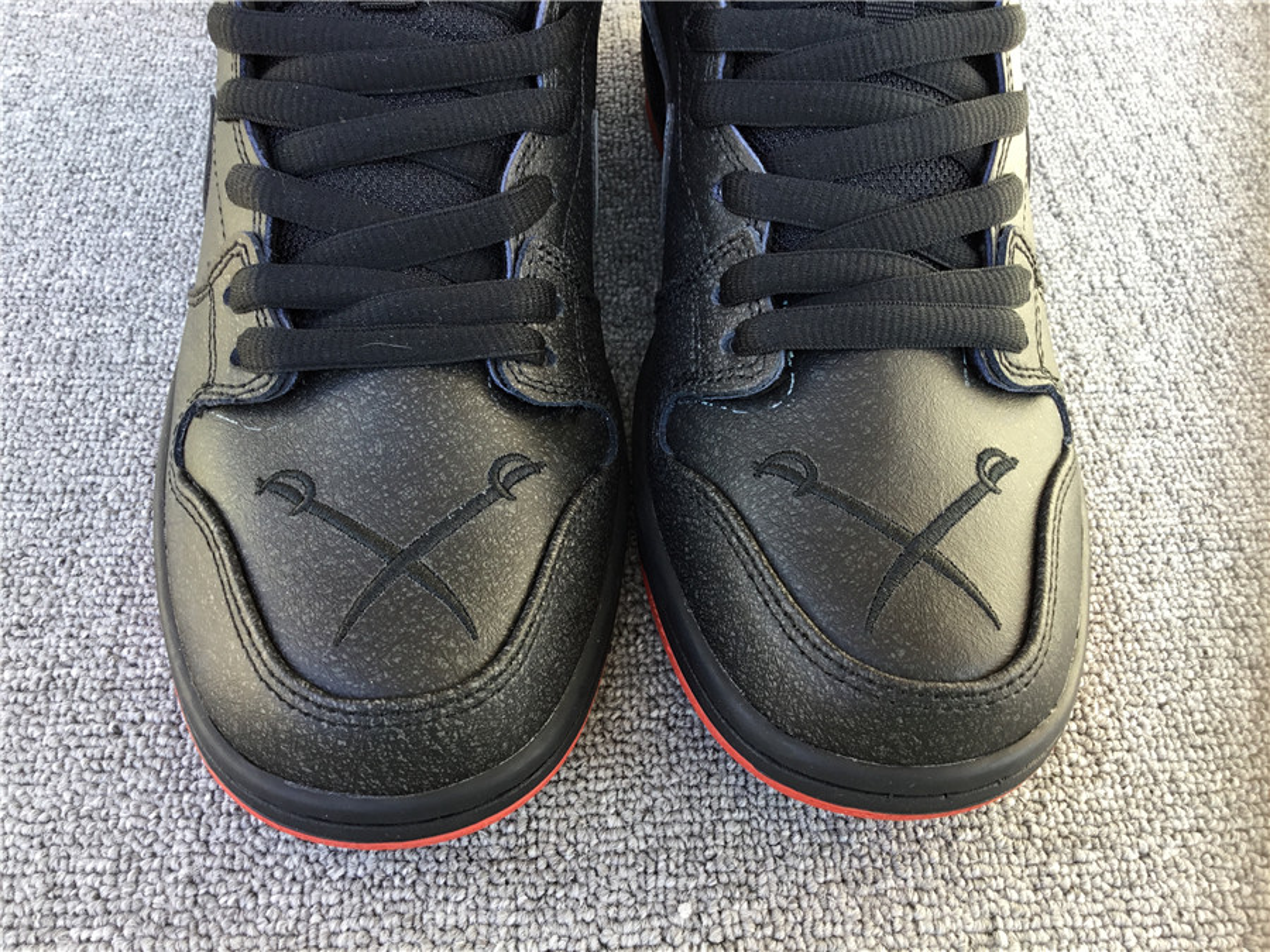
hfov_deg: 58.4
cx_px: 635
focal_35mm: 31
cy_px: 476
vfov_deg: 45.4
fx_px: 1137
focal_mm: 3.3
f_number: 2.4
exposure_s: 1/50
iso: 25
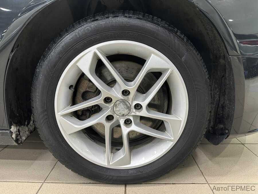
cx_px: 129
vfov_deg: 56.8
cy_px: 97
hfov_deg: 71.6
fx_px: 179
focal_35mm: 24
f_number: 1.78
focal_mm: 6.86
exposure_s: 1/50
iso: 250
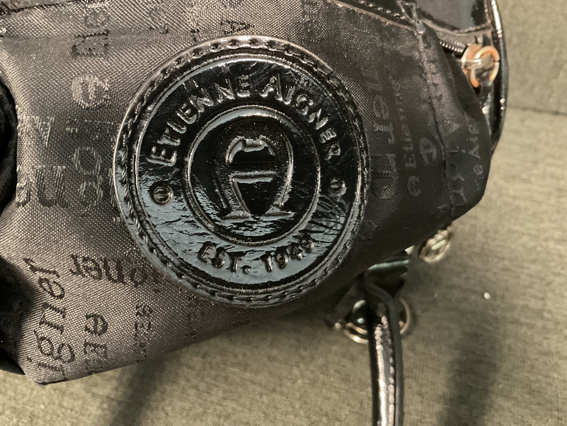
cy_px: 213
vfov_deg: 48.2
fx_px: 475
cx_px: 284
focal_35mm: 29
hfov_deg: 61.7
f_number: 1.8
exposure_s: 1/17
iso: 500
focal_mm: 3
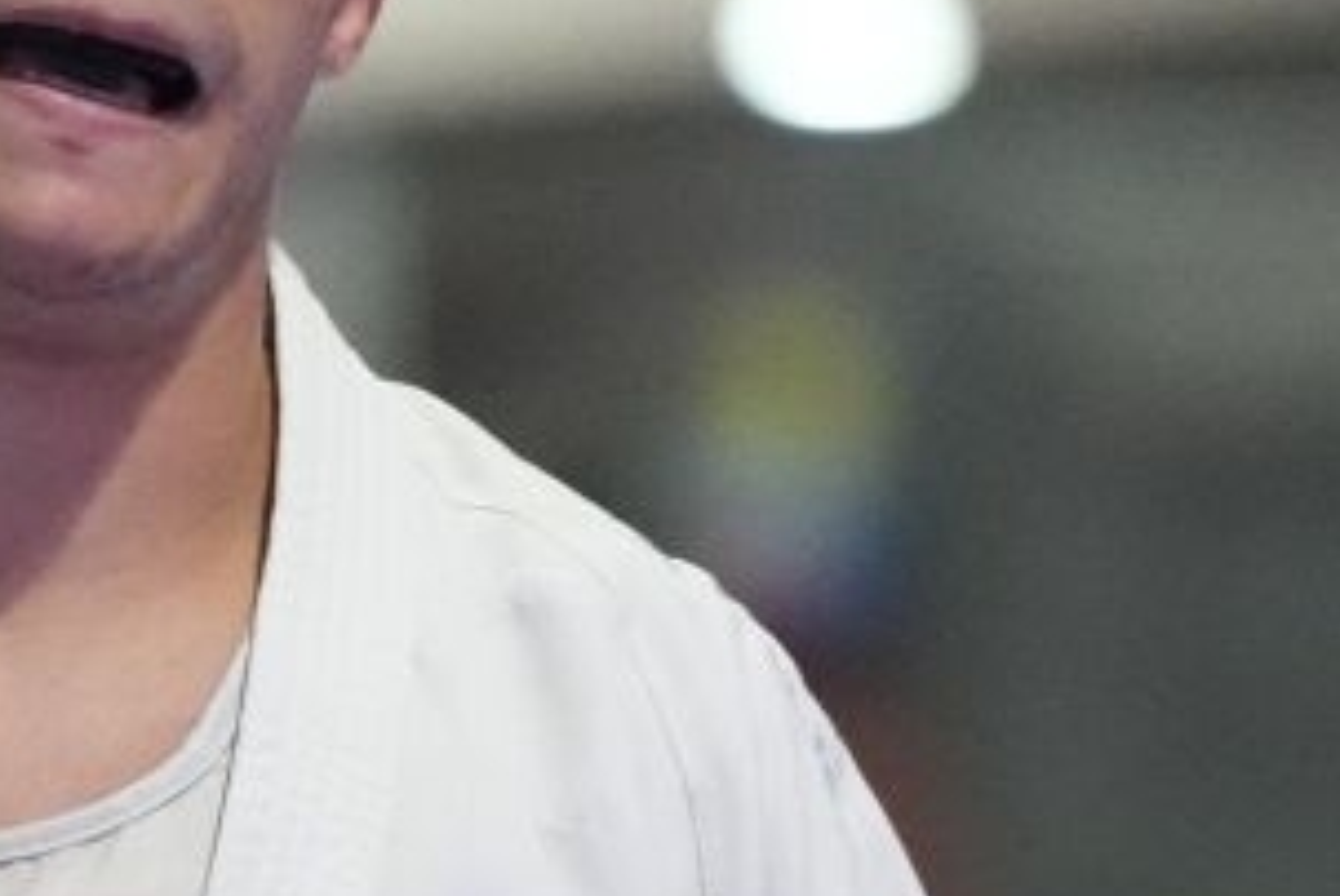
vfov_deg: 1.2
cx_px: 386
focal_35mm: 1191
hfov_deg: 1.7
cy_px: 994
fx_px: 44373
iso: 12800
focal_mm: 200
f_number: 2.8
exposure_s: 1/800
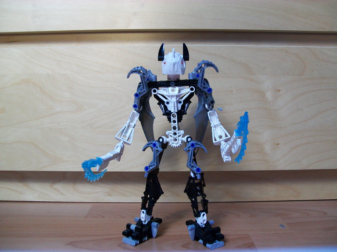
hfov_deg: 51.4
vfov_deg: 39.7
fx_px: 350
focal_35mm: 36
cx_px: 168
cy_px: 126
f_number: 2.7
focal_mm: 6
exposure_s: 1/25
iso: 160
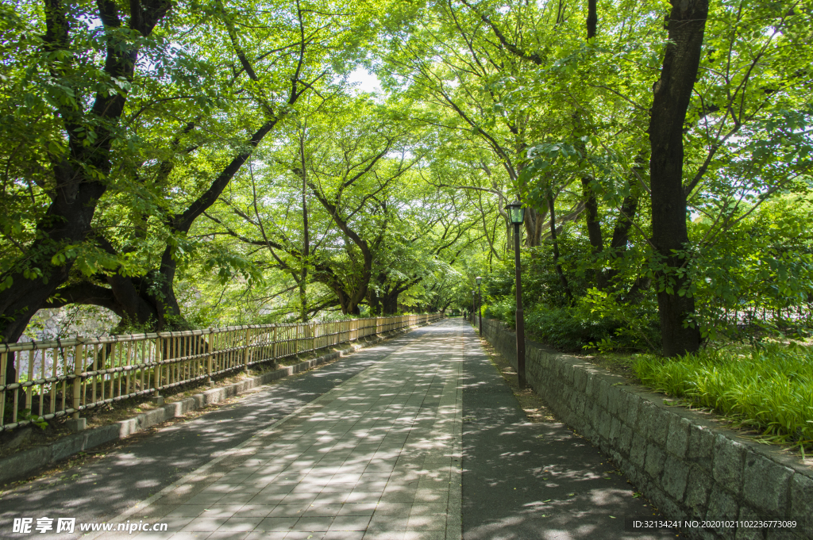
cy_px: 270
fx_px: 496
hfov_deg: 78.6
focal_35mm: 22
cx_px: 406
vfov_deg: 57.1
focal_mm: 15
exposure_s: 1/30
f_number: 9
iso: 100
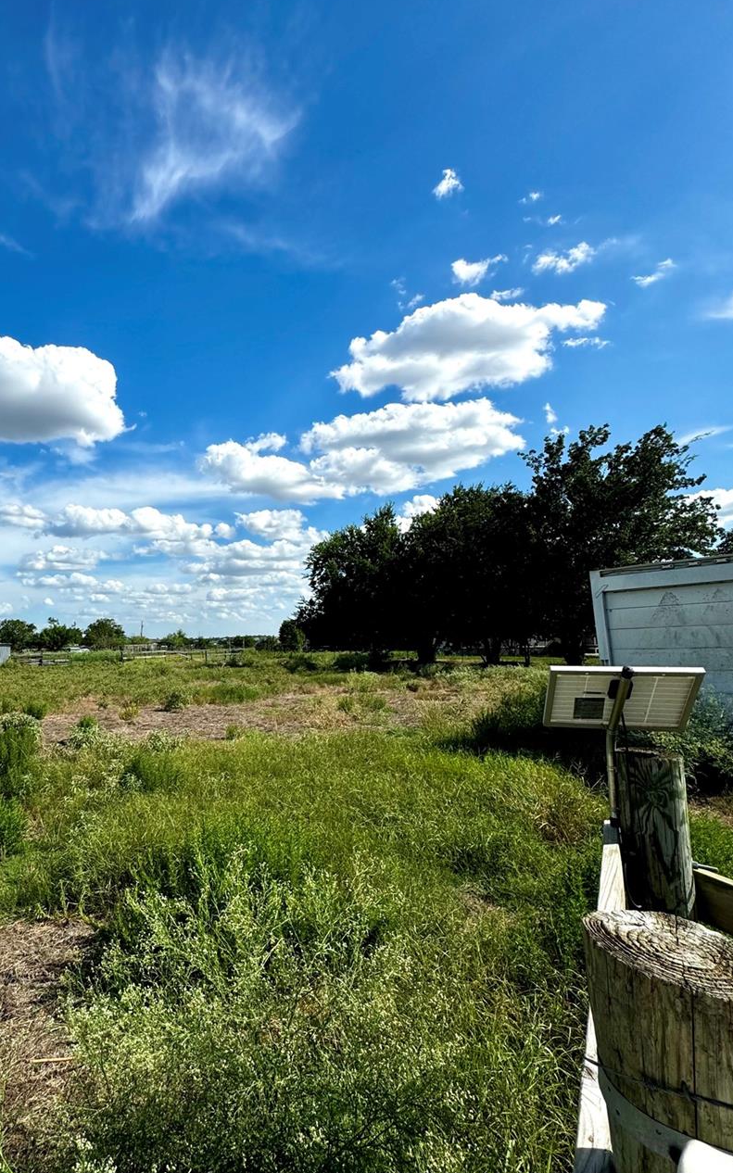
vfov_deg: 91.1
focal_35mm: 18
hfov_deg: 62.2
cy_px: 579
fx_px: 575
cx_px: 206
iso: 40
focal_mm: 2.22
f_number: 2.2
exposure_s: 1/2273
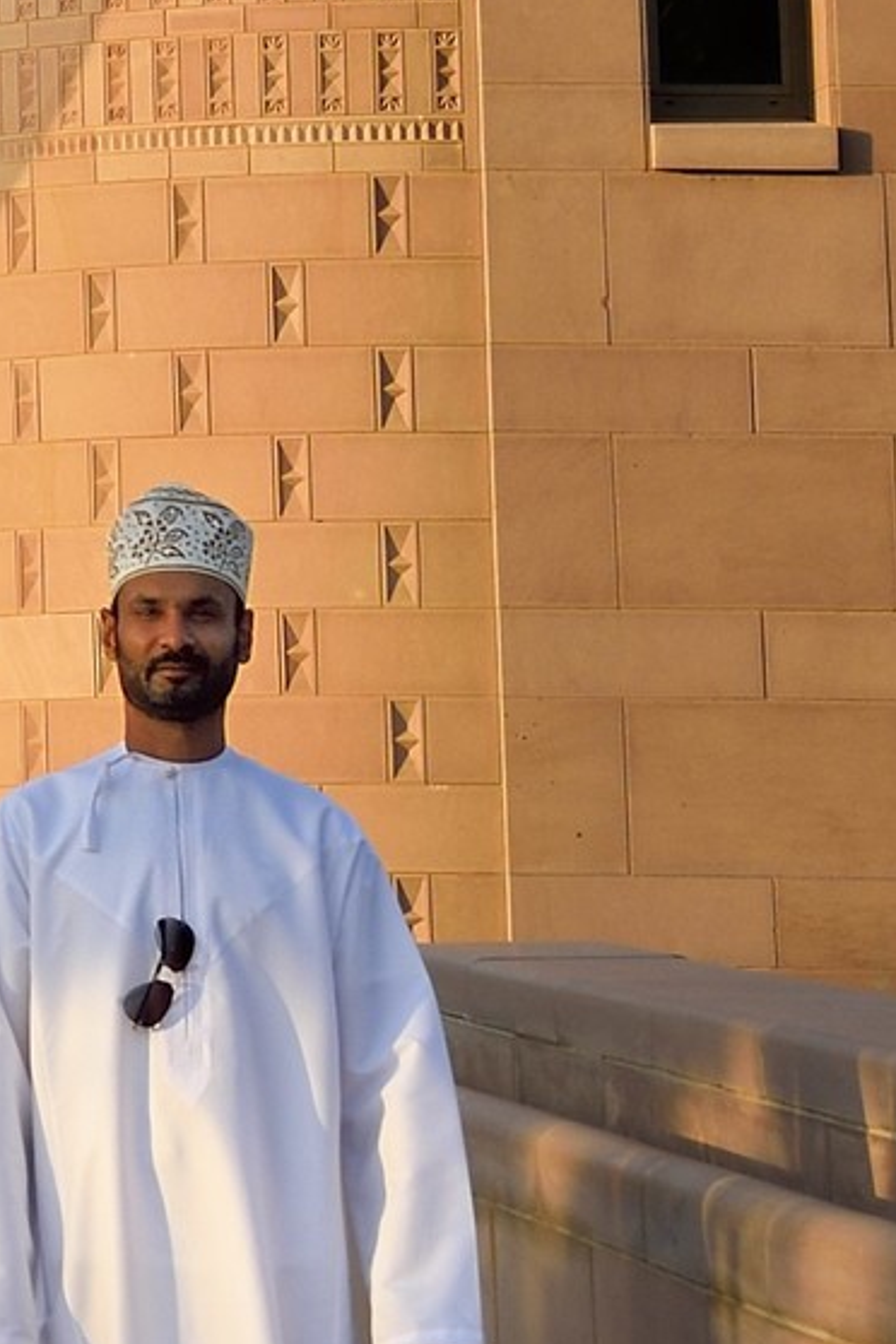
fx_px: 8026
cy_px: -415
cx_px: -949
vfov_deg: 9.4
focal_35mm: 215
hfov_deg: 6.2
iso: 200
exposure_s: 1/400
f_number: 8
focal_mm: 50
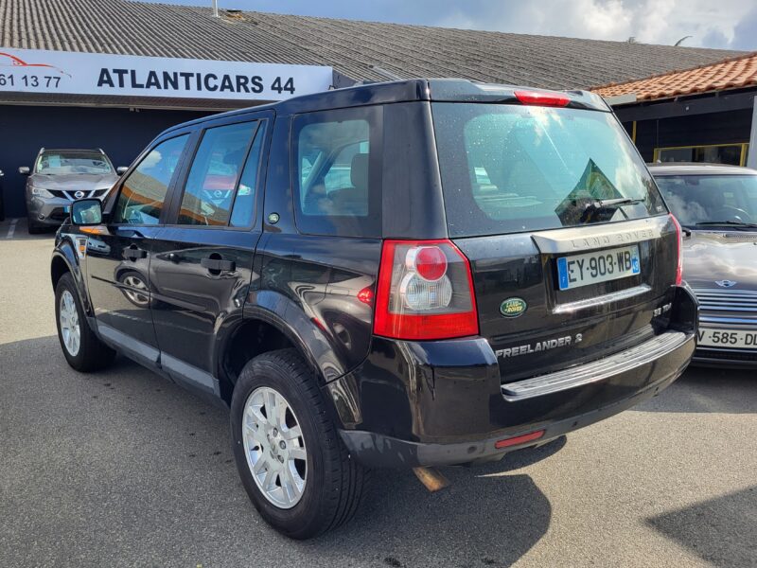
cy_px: 284
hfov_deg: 67.3
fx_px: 569
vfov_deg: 53.1
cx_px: 378
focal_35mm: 26
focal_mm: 5.4
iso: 40
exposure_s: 1/1111
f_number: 1.8
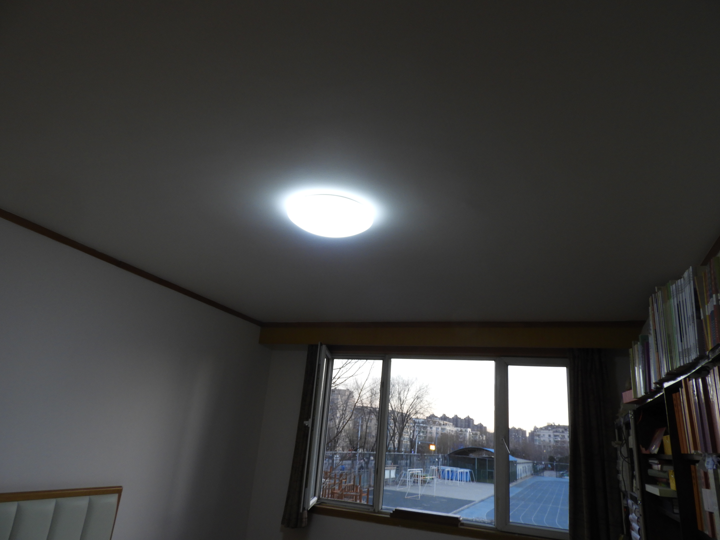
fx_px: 499
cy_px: 270
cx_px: 360
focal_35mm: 24
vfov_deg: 56.8
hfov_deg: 71.6
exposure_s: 1/30
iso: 125
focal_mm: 4.3
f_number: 3.3
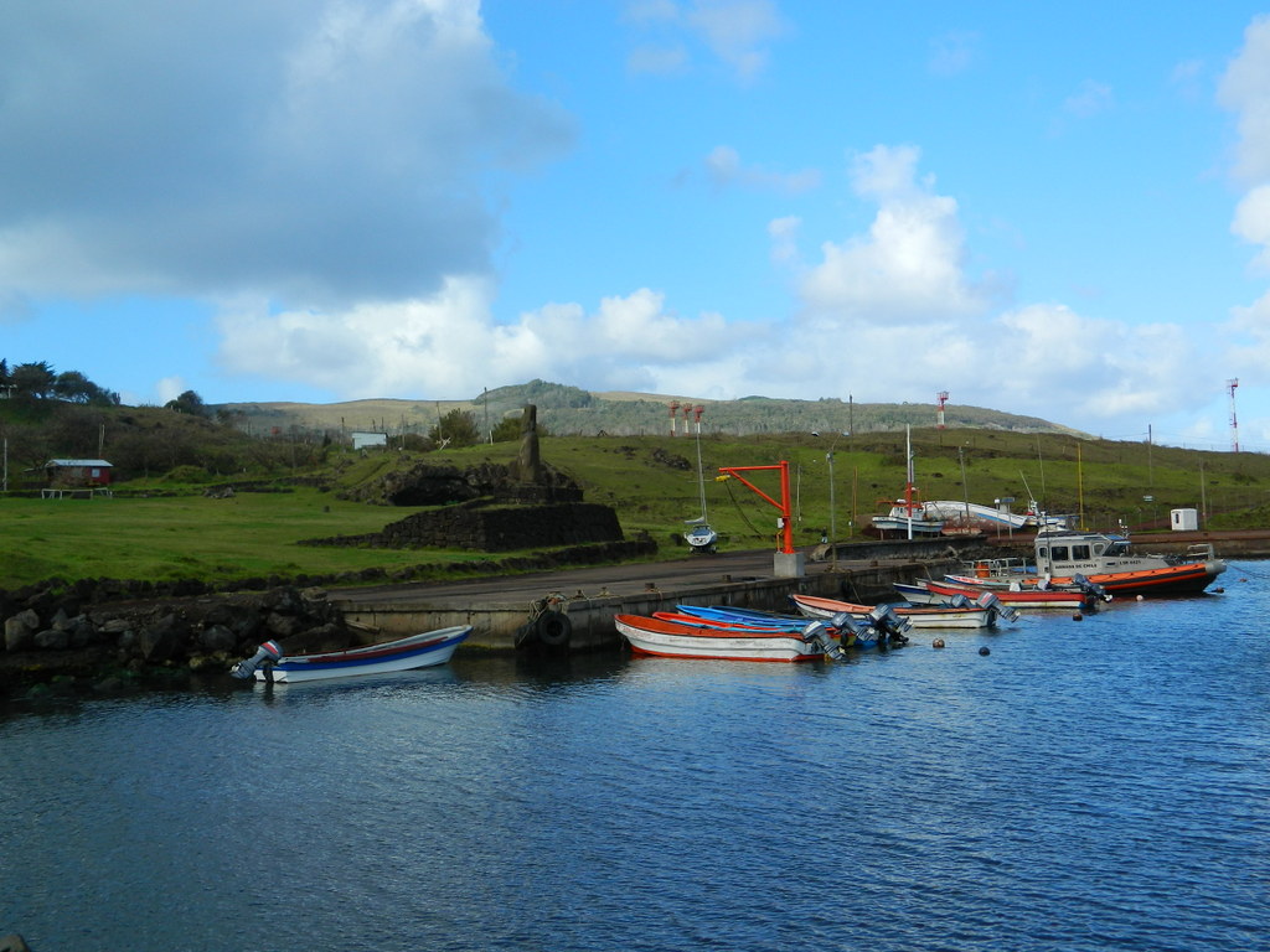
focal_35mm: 41
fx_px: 1504
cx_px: 635
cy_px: 476
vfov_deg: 35.1
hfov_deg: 45.8
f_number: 3.5
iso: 80
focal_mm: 7.3
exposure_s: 1/640
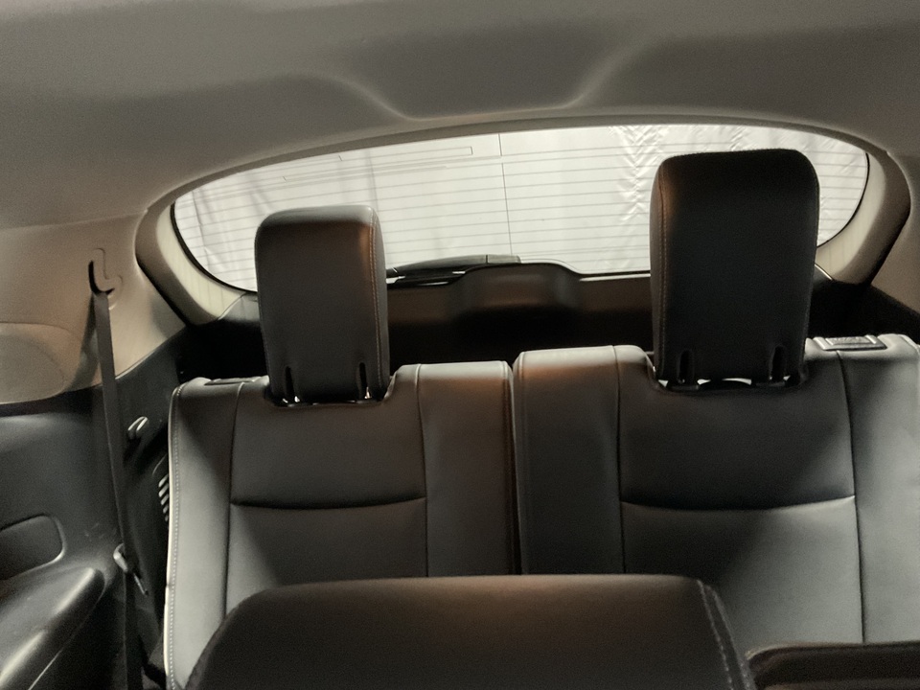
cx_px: 460
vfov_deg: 48.2
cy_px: 345
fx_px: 771
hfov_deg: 61.7
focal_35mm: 29
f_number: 1.8
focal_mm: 3
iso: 400
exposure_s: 1/25
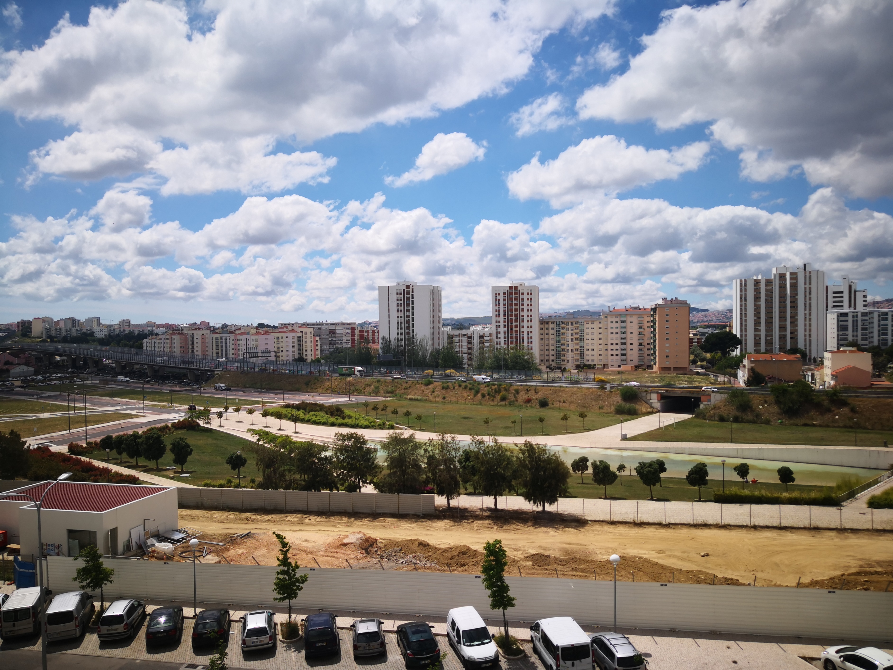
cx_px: 446
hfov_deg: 65.3
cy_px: 335
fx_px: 696
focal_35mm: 27
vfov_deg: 51.3
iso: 50
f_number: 1.6
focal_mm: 3.95
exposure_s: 1/2833
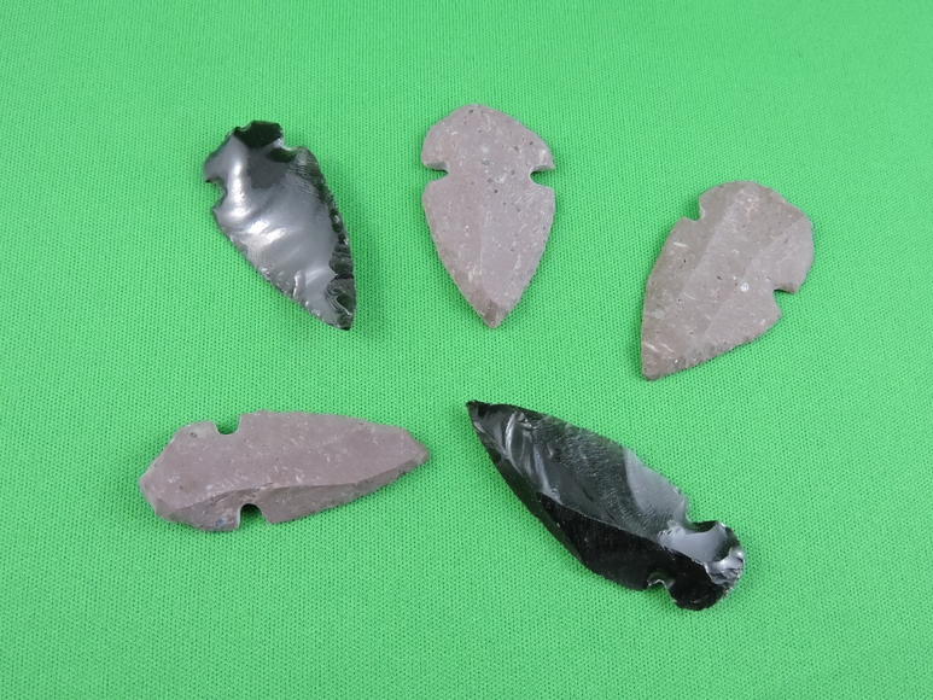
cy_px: 350
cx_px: 466
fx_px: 809
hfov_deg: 60.0
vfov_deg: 46.8
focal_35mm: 30
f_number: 3.5
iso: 800
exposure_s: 1/125
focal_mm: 5.4
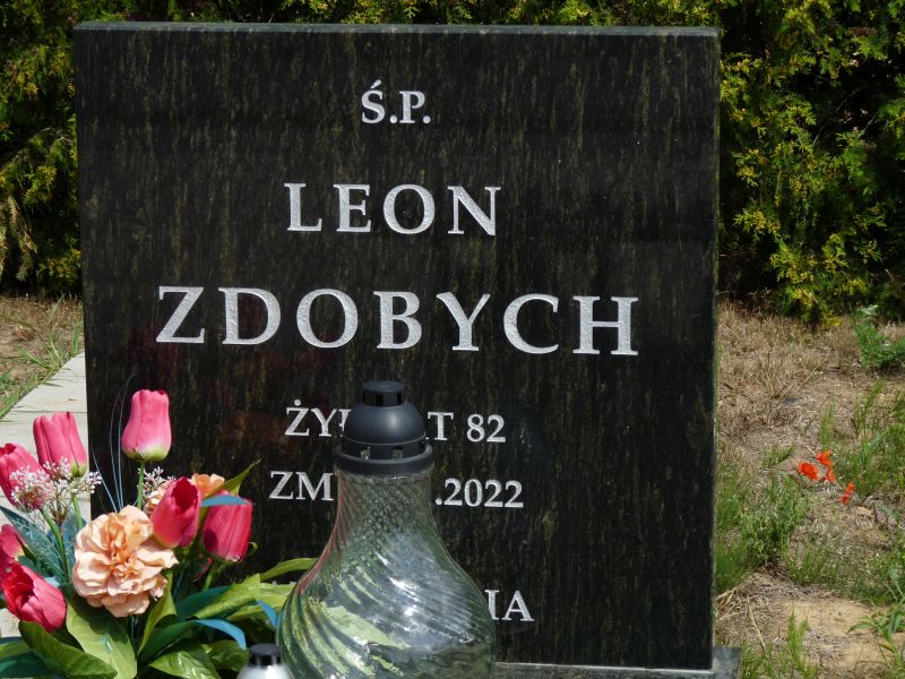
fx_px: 3268
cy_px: 340
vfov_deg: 11.9
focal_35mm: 125
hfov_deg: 15.8
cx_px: 452
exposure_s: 1/500
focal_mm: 22.3
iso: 100
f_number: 5.6
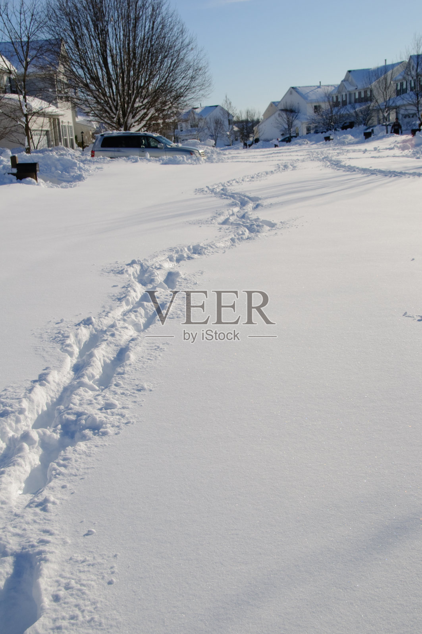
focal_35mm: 46
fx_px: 820
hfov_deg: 28.9
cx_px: 211
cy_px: 317
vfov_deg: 42.4
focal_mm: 31
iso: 200
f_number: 16
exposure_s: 1/250
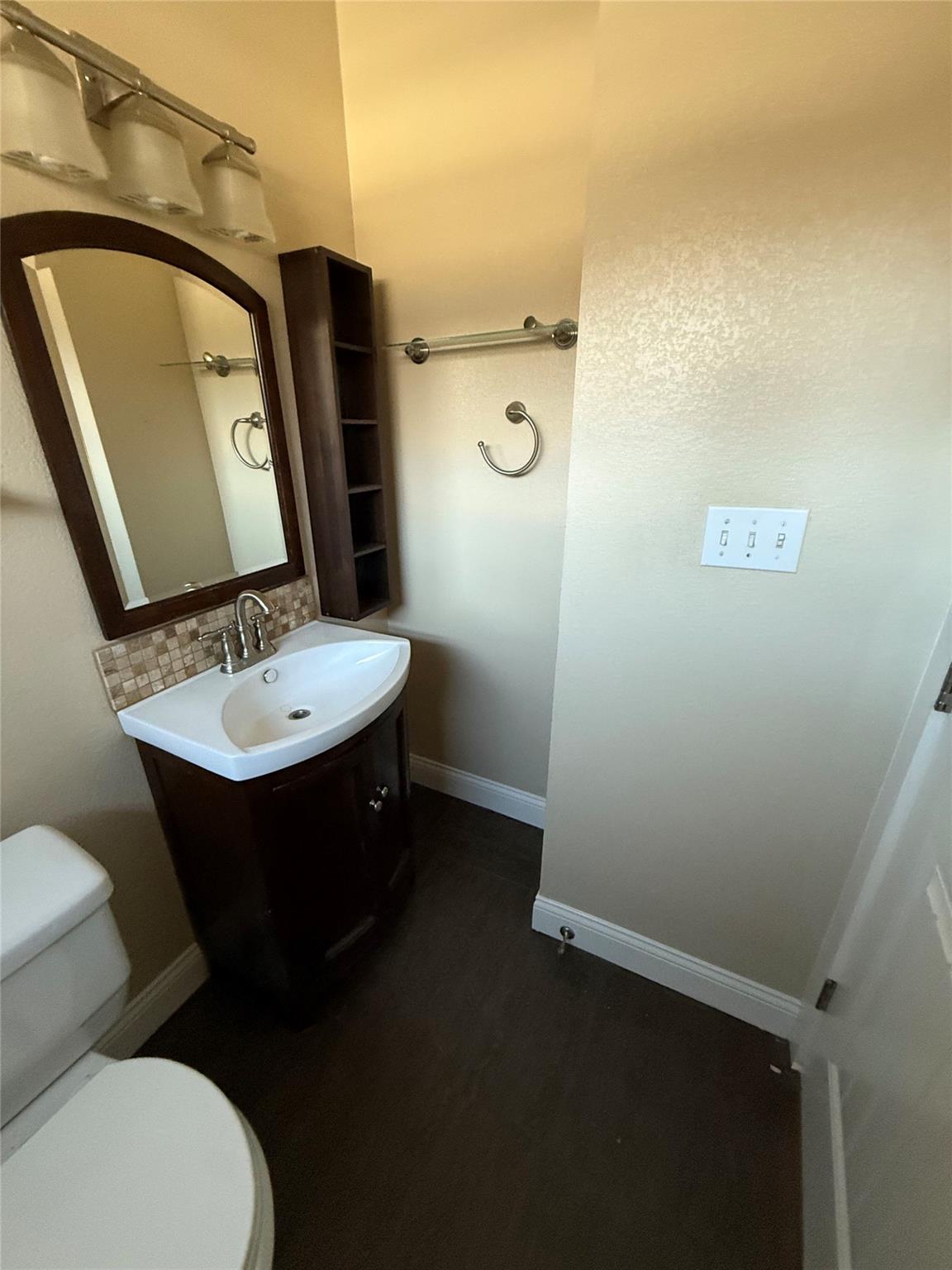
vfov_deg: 102.1
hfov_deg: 85.7
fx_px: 513
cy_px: 635
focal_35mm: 14
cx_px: 476
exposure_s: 1/60
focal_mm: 2.22
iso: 500
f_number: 2.2
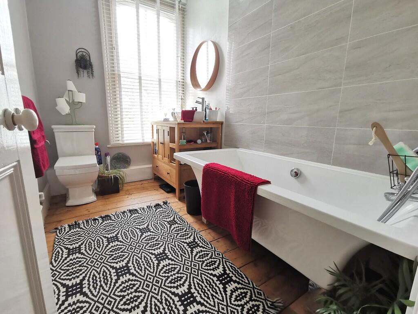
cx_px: 209
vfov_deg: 74.7
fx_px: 205
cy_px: 157
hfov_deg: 91.0
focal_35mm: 17
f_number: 2.2
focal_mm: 2.26
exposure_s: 1/50
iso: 200
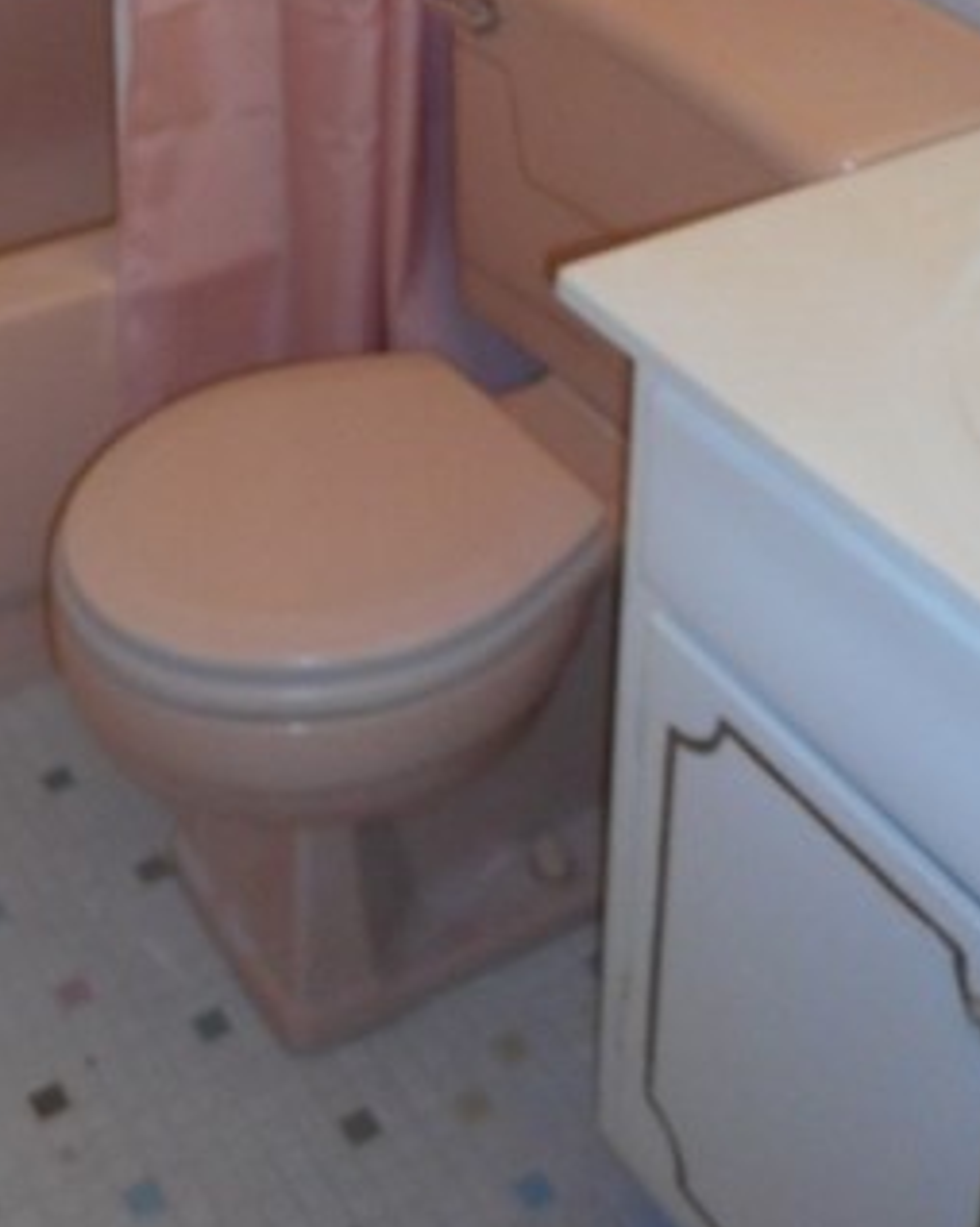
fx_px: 2141
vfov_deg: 29.0
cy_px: -112
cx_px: 363
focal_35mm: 59
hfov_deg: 25.7
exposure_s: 1/25
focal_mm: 4.5
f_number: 3.7
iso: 200
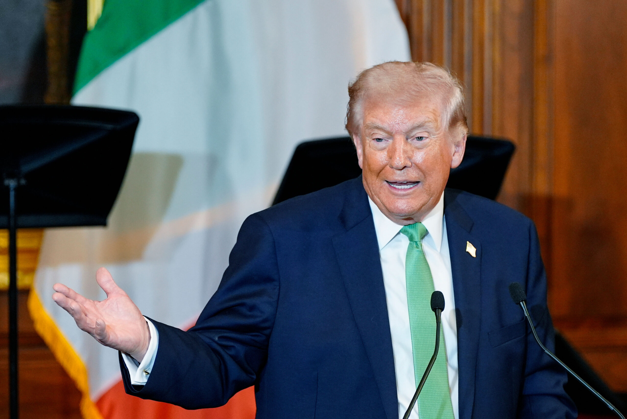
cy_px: 210
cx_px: 314
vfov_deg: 5.9
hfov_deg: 8.8
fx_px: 4079
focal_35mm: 234
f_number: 2.8
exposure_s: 1/500
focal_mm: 156
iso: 2500
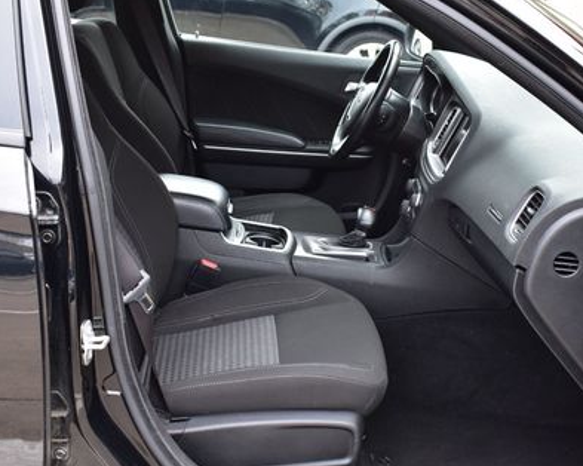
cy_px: 215
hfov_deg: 34.0
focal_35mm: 55
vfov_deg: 27.6
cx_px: 352
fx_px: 949
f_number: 6.3
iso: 640
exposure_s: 1/15
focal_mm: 24
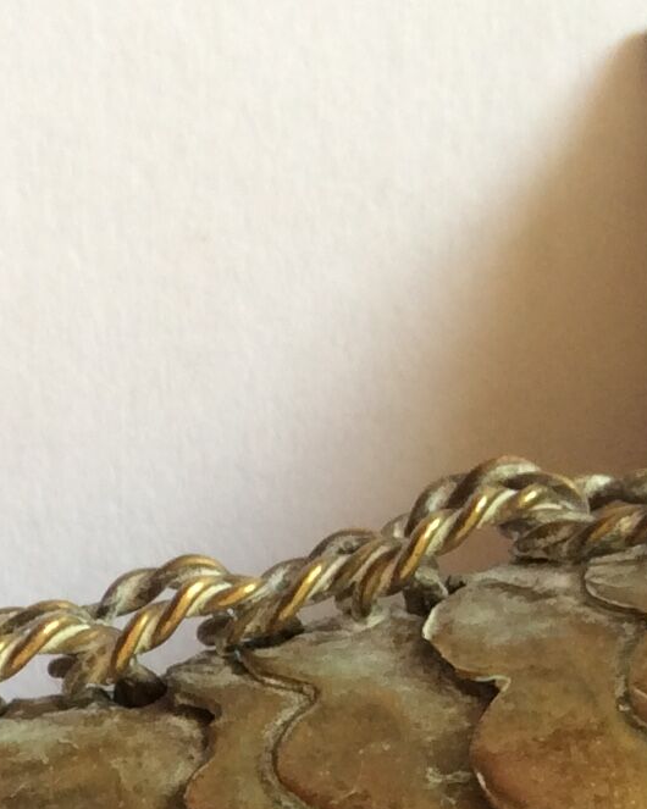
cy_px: 947
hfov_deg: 12.4
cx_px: -98
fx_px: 2922
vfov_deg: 15.3
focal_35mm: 122
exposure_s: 1/25
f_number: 2.4
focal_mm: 3.3
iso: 40
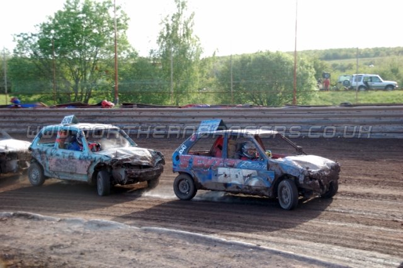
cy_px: 134
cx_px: 202
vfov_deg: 19.7
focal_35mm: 69
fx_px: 772
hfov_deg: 29.3
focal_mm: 46
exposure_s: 1/500
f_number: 5
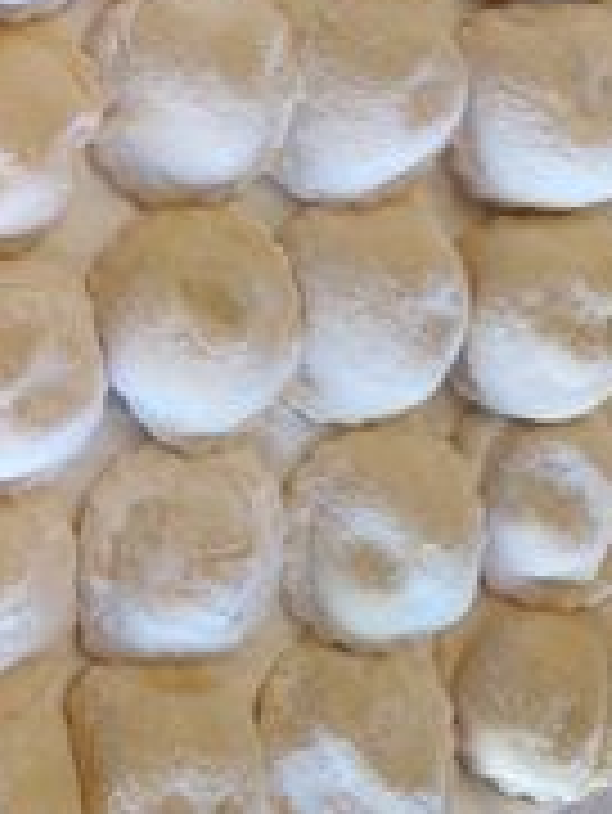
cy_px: -117
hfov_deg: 23.2
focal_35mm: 59
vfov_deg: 29.0
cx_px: -76
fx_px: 1389
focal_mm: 6.04
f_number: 1.9
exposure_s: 1/60
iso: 188
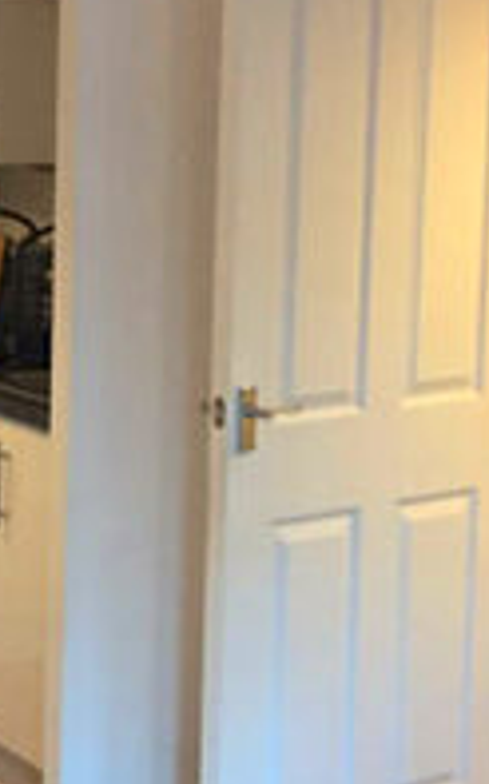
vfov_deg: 19.1
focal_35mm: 109
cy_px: 380
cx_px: -258
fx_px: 2326
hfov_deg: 11.5
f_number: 2.2
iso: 250
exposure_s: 1/20
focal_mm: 4.15
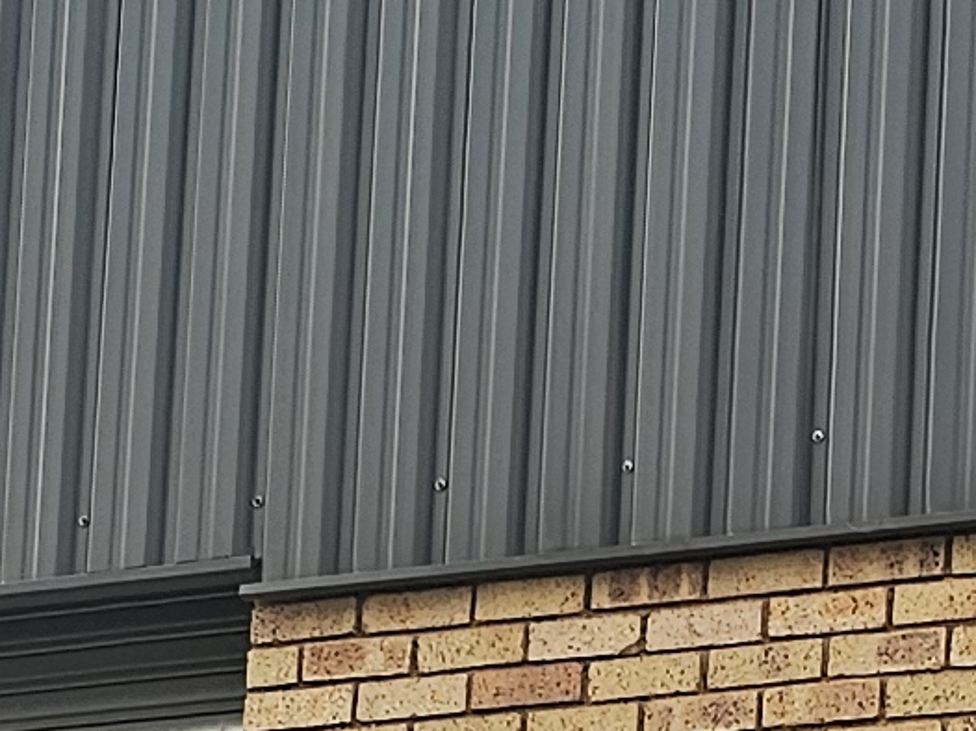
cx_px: 1141
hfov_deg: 11.1
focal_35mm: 175
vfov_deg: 7.9
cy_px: 1738
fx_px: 4932
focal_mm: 6.3
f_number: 1.7
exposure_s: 1/120
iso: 20
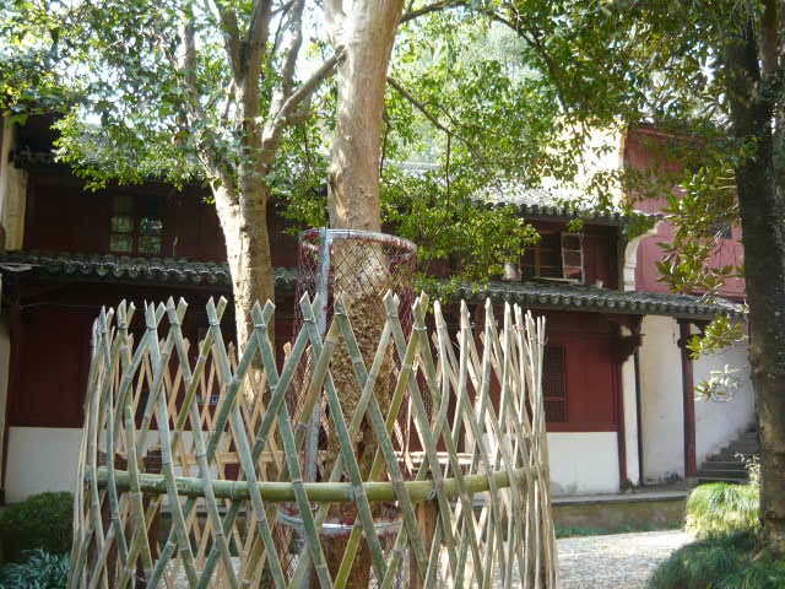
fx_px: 748
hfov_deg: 55.4
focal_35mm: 33
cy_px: 294
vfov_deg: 42.9
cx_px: 392
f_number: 2.8
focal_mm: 5.5
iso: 100
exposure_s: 1/100
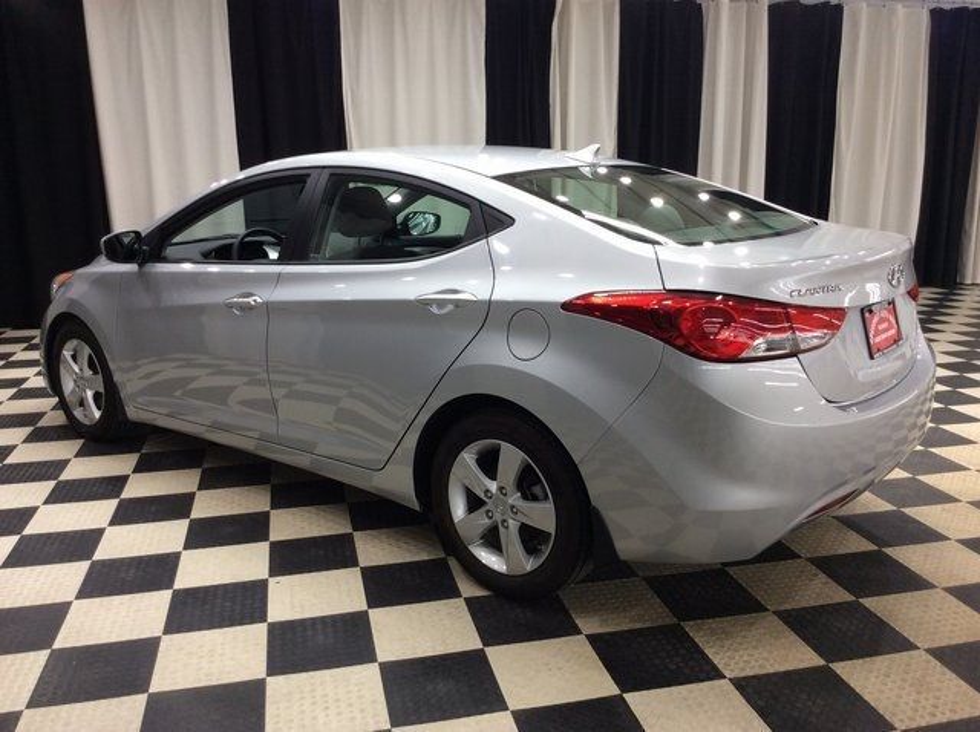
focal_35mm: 32
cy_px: 366
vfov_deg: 44.1
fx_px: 905
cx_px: 490
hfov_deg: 56.9
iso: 50
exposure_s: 1/25
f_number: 2.4
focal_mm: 3.3
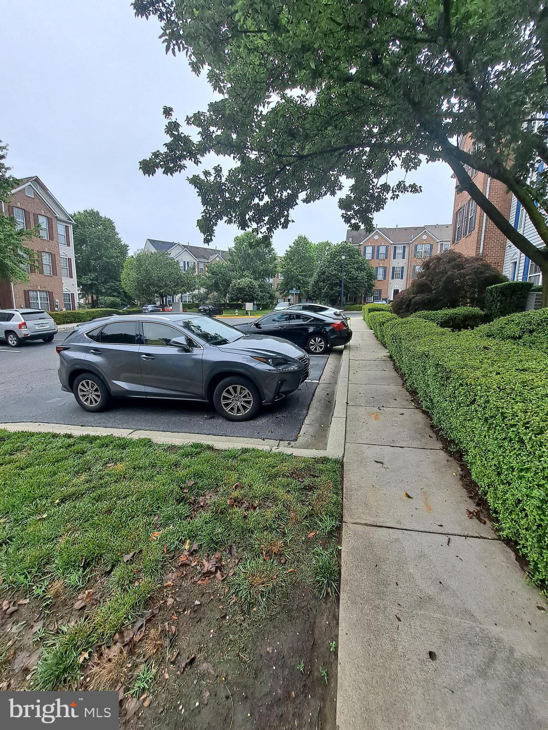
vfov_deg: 106.2
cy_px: 365
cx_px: 274
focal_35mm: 13
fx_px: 274
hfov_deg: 89.9
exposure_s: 1/433
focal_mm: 1.74
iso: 40
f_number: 2.2
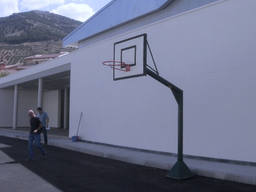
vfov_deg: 32.1
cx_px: 154
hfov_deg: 41.9
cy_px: 73
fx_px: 333
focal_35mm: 45
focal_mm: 4.65
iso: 100
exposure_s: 1/250
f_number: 7.8
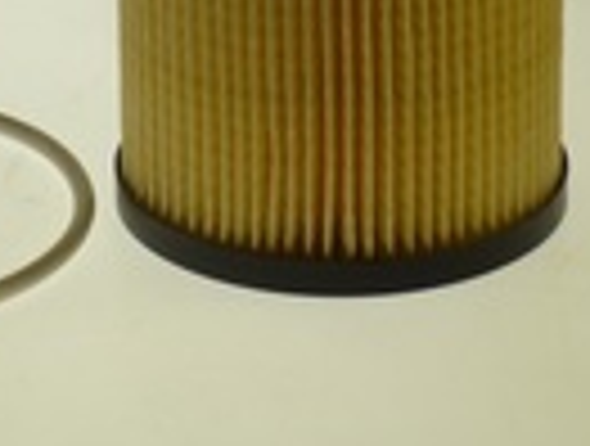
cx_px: 153
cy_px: -135
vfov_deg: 4.8
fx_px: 5298
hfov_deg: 6.4
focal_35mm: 310
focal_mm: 20.6
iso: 100
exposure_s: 1/80
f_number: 5.6
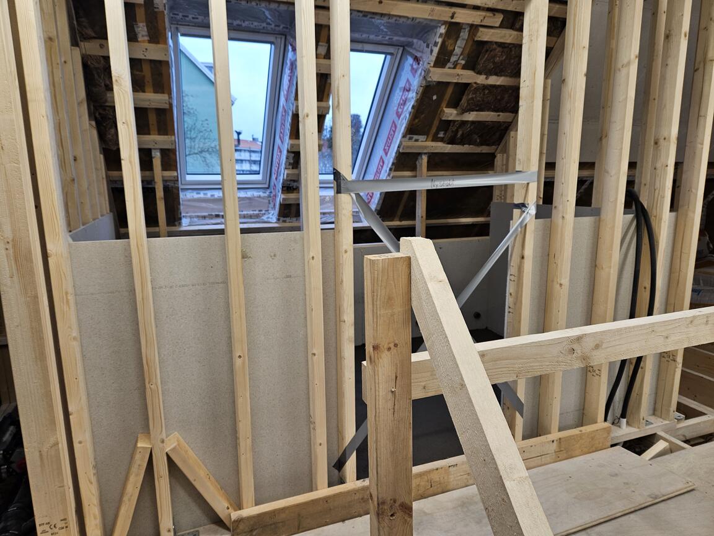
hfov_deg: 73.9
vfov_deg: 58.9
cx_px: 357
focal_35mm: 23
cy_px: 268
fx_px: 474
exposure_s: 1/100
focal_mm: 5.4
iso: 100
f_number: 1.8
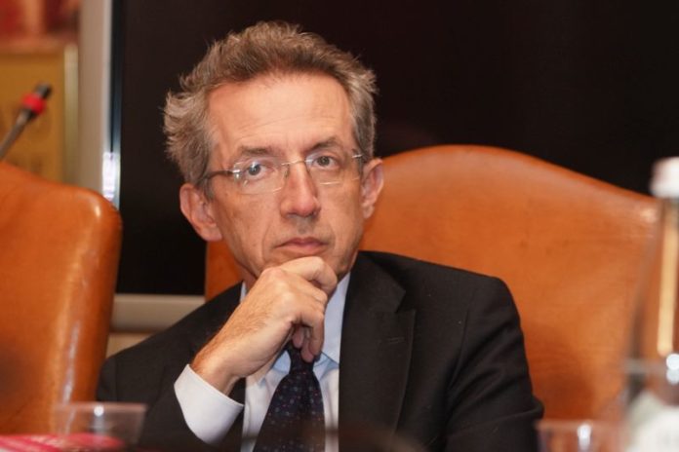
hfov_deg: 11.4
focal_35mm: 180
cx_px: 340
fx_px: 3395
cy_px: 226
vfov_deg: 7.6
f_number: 3.5
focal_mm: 120
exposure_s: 1/80
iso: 3200
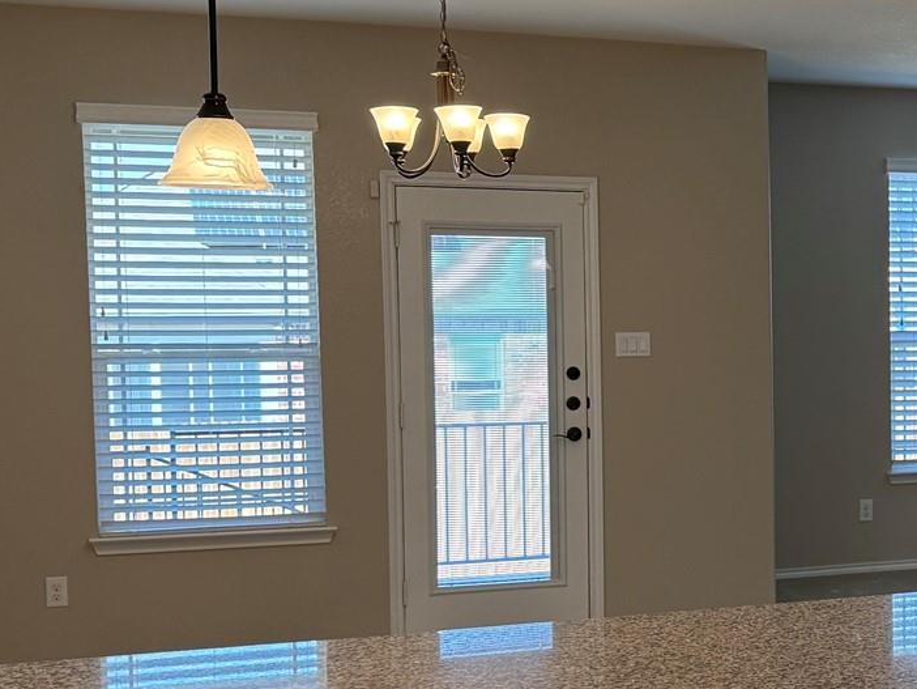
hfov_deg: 25.6
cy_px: 417
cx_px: 1019
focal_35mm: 70
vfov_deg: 21.0
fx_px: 1855
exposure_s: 1/187
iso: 160
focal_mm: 6.76
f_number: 1.78
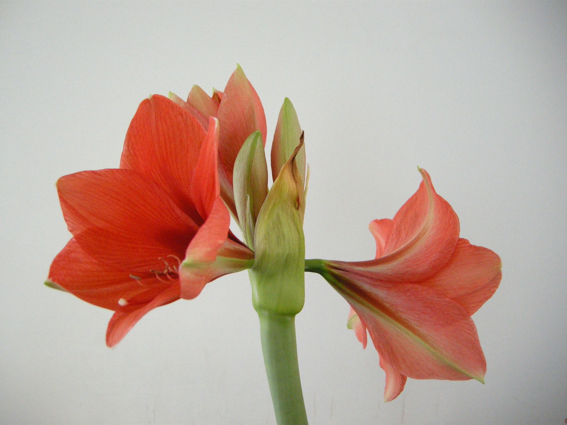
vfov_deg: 40.7
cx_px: 284
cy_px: 212
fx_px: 573
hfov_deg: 52.6
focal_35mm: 35
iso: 400
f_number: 2.7
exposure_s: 1/38
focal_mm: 7.5
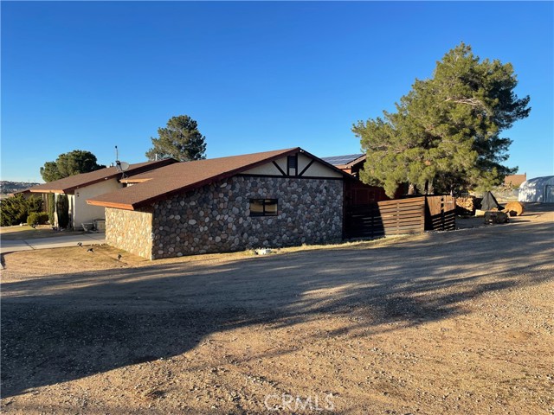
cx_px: 277
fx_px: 416
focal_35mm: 26
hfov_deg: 67.3
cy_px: 208
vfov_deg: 53.1
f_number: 1.6
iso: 32
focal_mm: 4.2
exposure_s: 1/1916
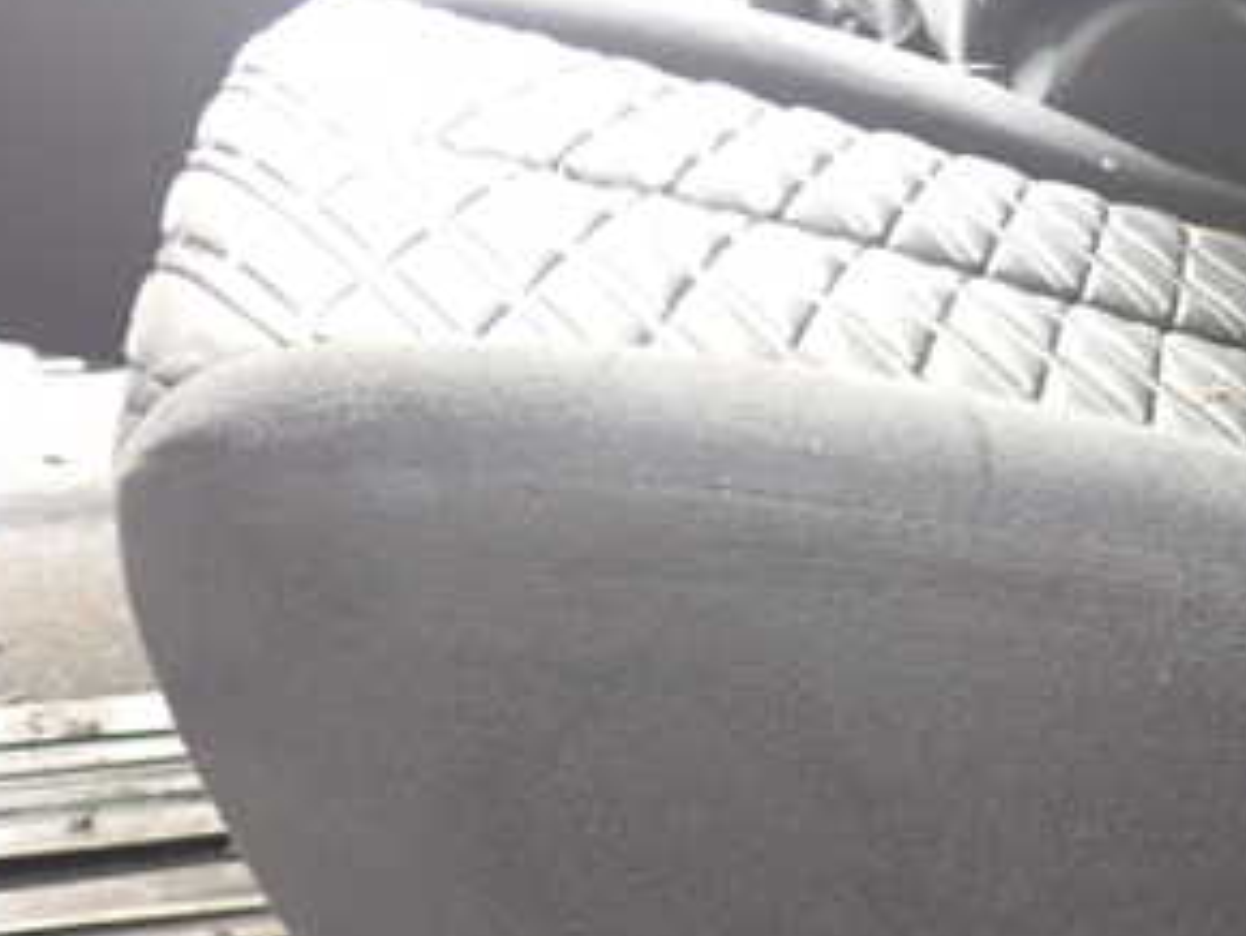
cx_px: 1229
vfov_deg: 23.1
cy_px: 837
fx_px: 2234
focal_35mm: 62
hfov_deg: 29.3
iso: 640
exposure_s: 1/30
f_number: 2.3
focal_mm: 5.4
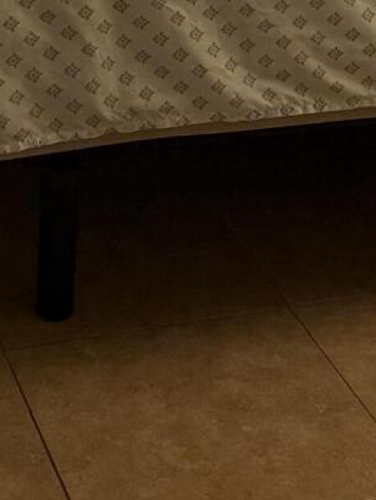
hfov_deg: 12.7
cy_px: -311
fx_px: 1693
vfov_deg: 15.2
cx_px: 137
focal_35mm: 117
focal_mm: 6.76
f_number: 1.78
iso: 500
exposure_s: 1/60
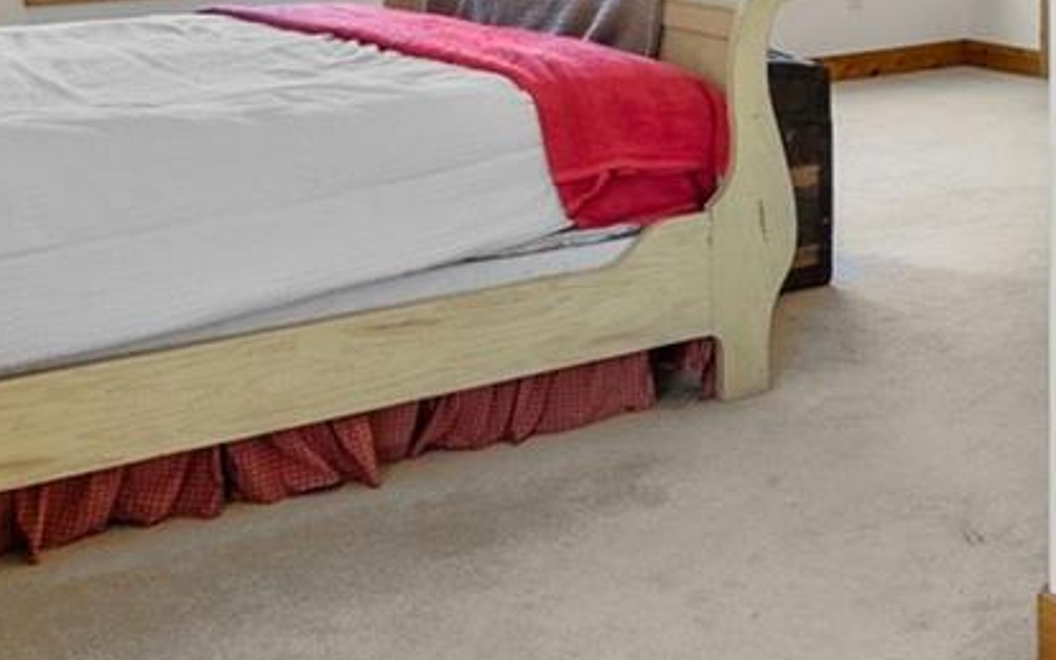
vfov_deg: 19.3
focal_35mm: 63
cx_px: 1314
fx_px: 1814
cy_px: -167
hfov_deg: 27.8
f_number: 8
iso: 640
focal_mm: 16
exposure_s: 1/20
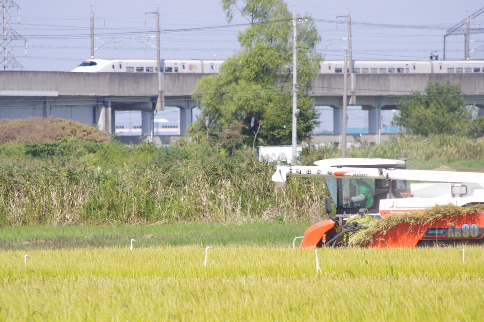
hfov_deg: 4.6
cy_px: 161
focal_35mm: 450
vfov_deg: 3.0
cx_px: 242
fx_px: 6042
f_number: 8
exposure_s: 1/400
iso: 200
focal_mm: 300
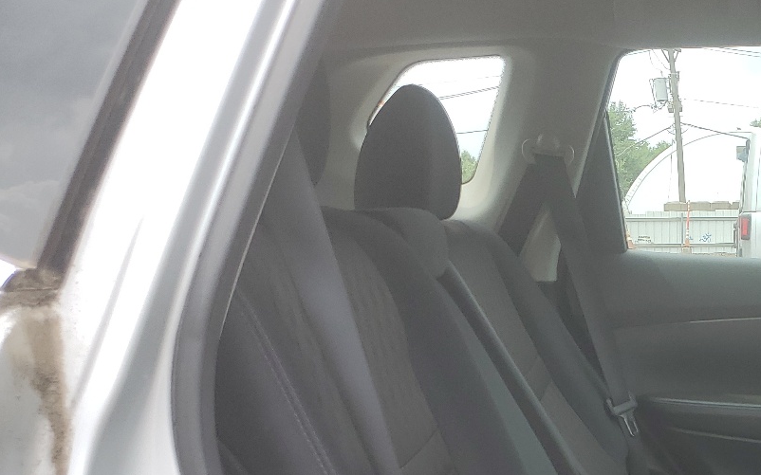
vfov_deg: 21.9
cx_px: 757
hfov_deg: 33.8
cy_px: 563
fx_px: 1141
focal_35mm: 55
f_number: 1.5
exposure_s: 1/833
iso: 50
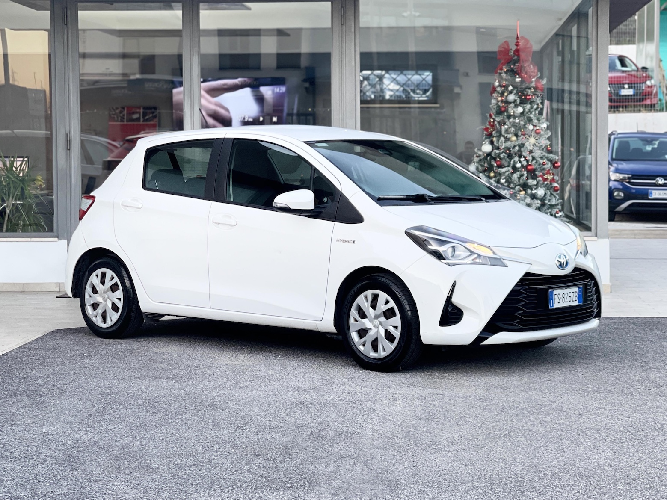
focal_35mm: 64
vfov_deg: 22.9
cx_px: 334
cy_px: 250
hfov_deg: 30.3
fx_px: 1233
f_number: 2.2
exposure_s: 1/121
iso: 80
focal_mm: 7.5
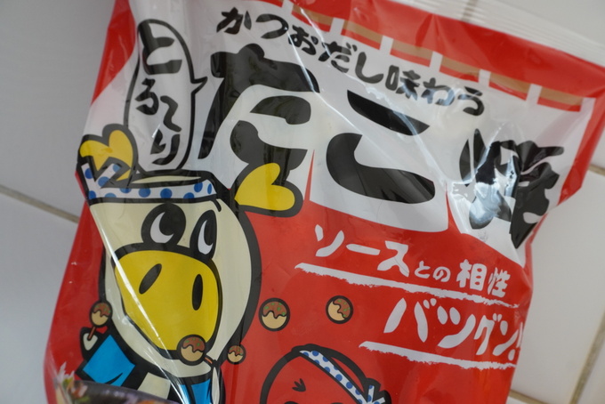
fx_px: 681
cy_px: 202
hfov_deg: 47.9
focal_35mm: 40
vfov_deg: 33.0
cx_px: 302
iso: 1000
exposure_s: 1/50
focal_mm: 27
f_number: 8
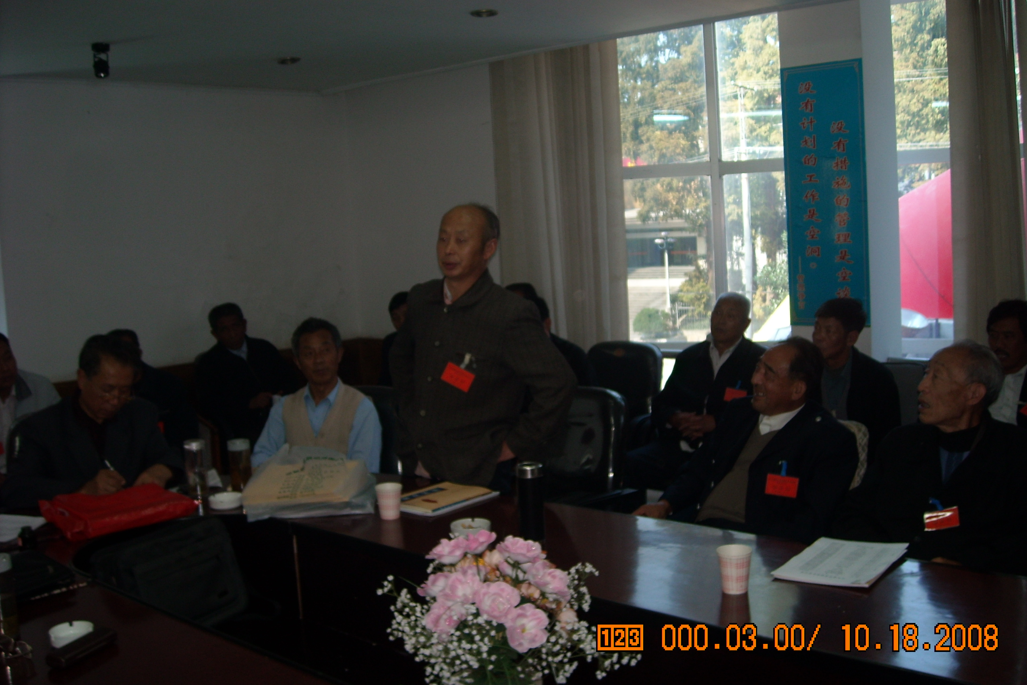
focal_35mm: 37
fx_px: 1055
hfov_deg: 51.9
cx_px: 522
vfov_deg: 35.9
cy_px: 328
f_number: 2.8
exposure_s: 1/30
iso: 64
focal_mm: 5.7
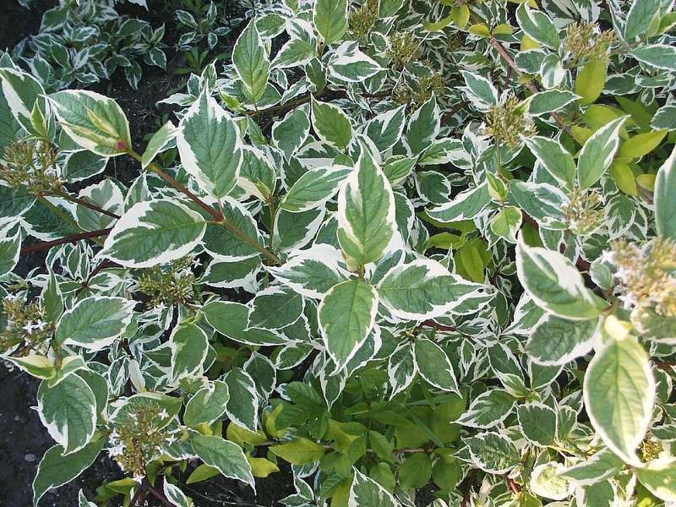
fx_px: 683
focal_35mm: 35
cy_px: 254
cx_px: 338
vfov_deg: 40.7
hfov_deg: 52.6
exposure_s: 1/90
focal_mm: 7.18
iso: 64
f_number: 3
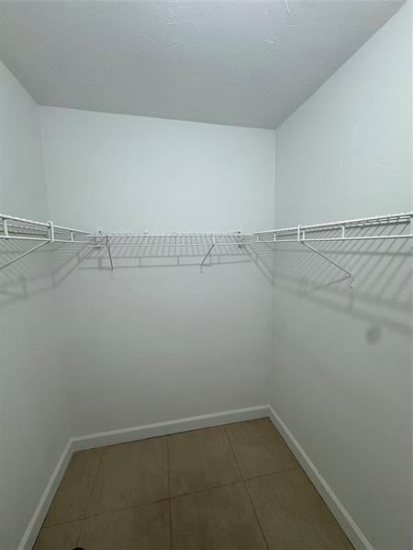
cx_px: 206
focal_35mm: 14
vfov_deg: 102.1
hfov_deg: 85.7
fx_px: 223
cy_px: 275
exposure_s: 1/120
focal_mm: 2.22
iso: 100
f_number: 2.2
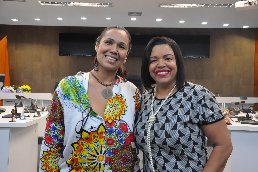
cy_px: 86
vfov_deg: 28.0
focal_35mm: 48
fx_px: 344
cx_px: 129
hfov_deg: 41.2
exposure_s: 1/125
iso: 2000
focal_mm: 32
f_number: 5.6
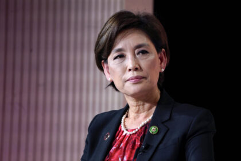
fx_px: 2678
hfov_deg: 5.2
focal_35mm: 400
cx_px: 120
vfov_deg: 3.4
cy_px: 80
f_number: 5.6
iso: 1000
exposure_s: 1/160
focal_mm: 400
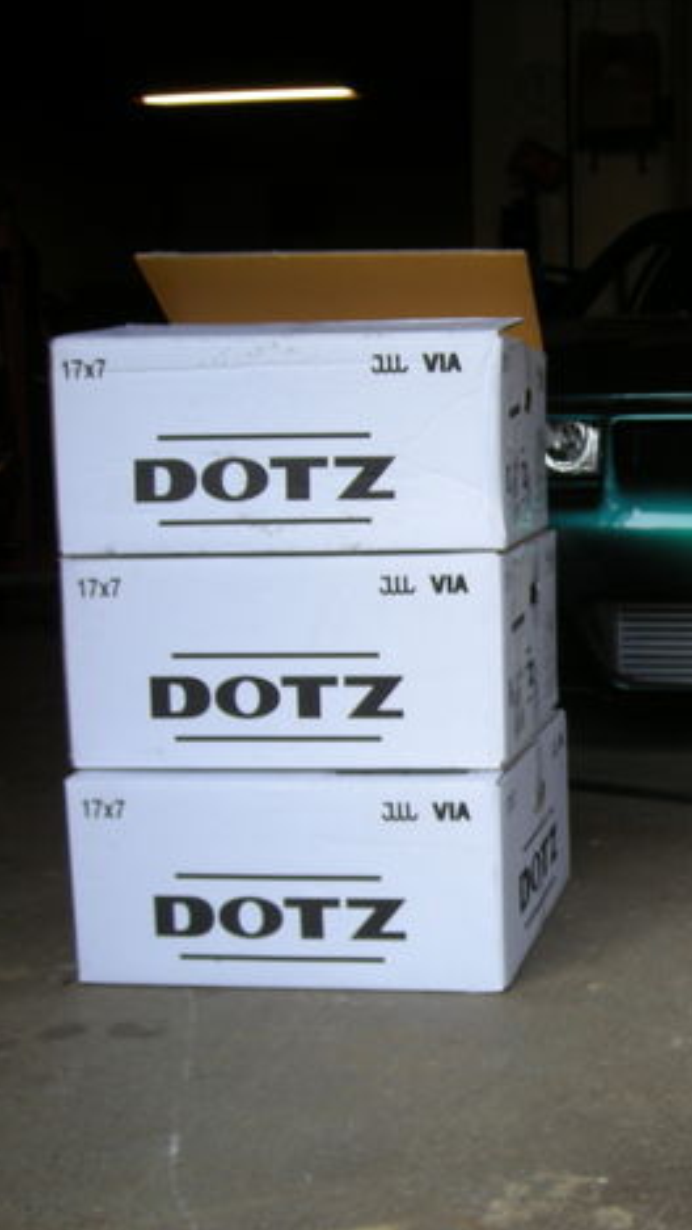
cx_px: 776
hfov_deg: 21.8
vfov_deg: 39.9
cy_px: 624
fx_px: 1695
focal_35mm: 52
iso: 64
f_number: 2.8
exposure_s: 1/265
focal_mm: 5.7
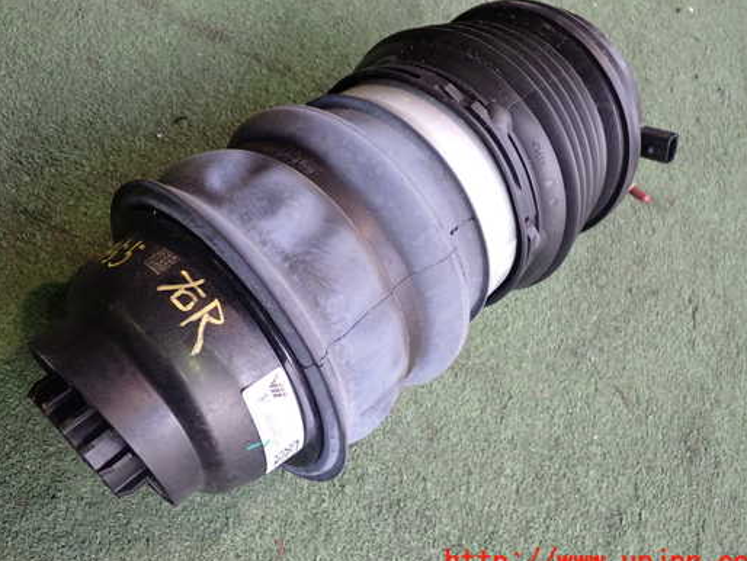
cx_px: 337
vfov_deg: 40.7
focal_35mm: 35
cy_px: 254
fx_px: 756
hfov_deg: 52.5
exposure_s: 1/50
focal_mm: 5.4
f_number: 2.3
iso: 200
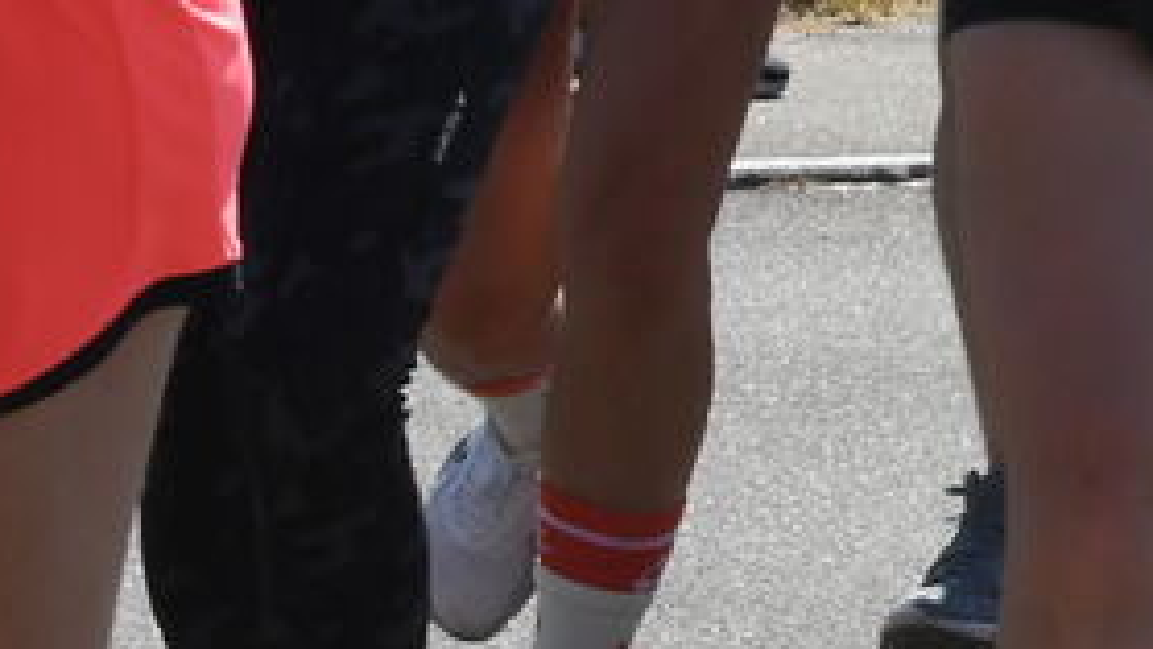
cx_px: 2426
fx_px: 16113
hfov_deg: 4.0
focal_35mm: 527
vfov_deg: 2.3
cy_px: -496
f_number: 18
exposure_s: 1/320
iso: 640
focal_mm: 78
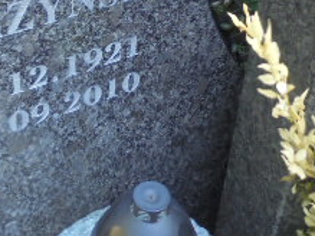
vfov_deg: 18.9
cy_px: 10
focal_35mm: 76
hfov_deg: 25.6
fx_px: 691
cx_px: 118
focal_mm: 4.6
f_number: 3.5
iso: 100
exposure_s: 1/50
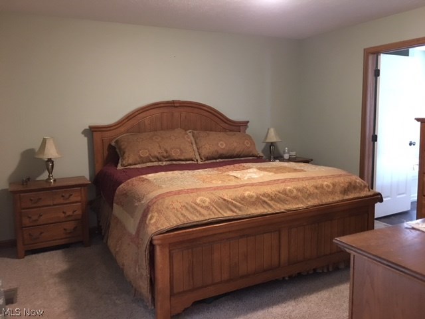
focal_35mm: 29
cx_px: 212
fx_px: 356
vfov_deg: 48.2
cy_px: 160
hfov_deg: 61.7
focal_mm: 4.15
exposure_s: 1/4
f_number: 2.2
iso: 80
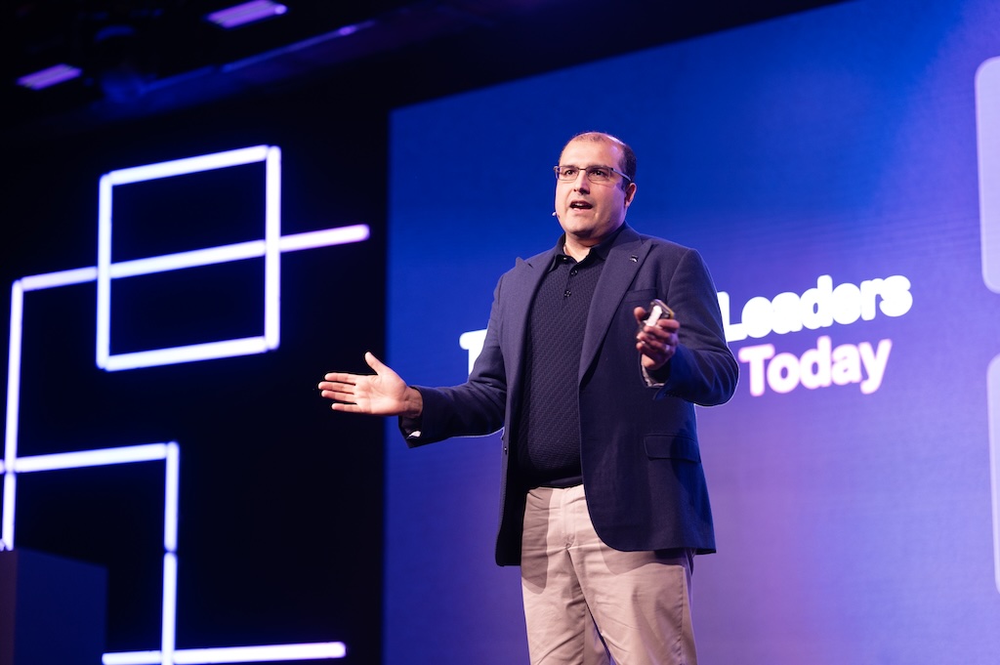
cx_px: 500
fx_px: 2359
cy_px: 332
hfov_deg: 23.9
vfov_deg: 16.0
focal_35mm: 85
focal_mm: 85
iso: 1600
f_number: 1.8
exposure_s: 1/200
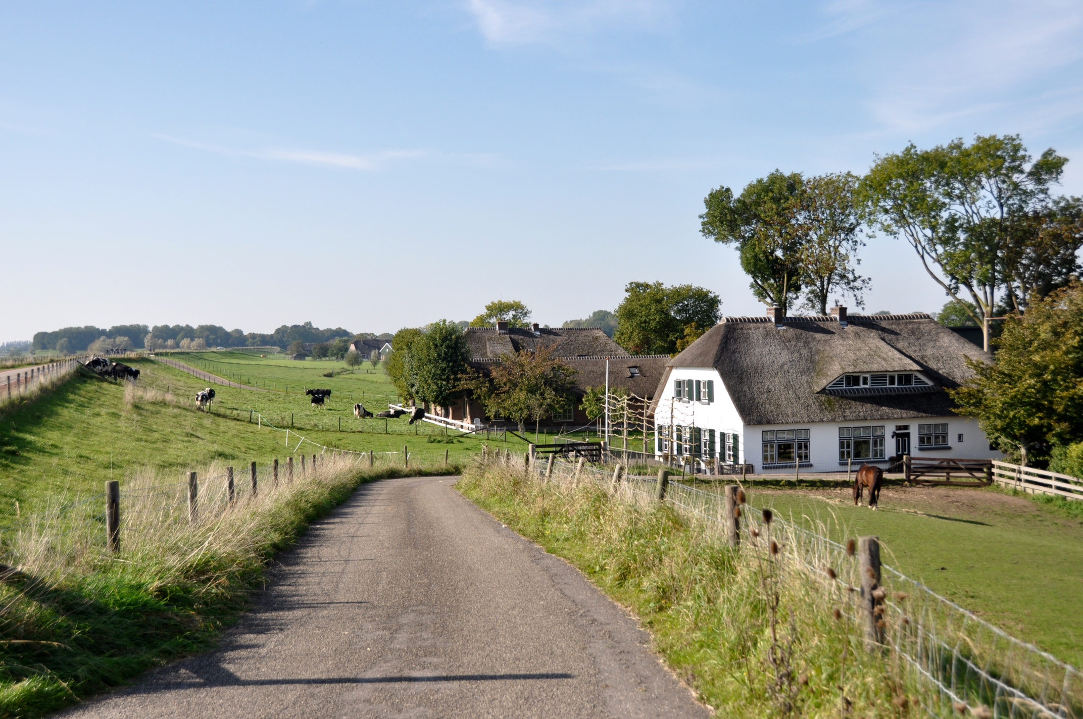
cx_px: 542
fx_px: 1307
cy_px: 360
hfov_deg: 45.0
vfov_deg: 30.8
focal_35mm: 44
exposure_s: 1/1600
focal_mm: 29
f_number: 5.6
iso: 400
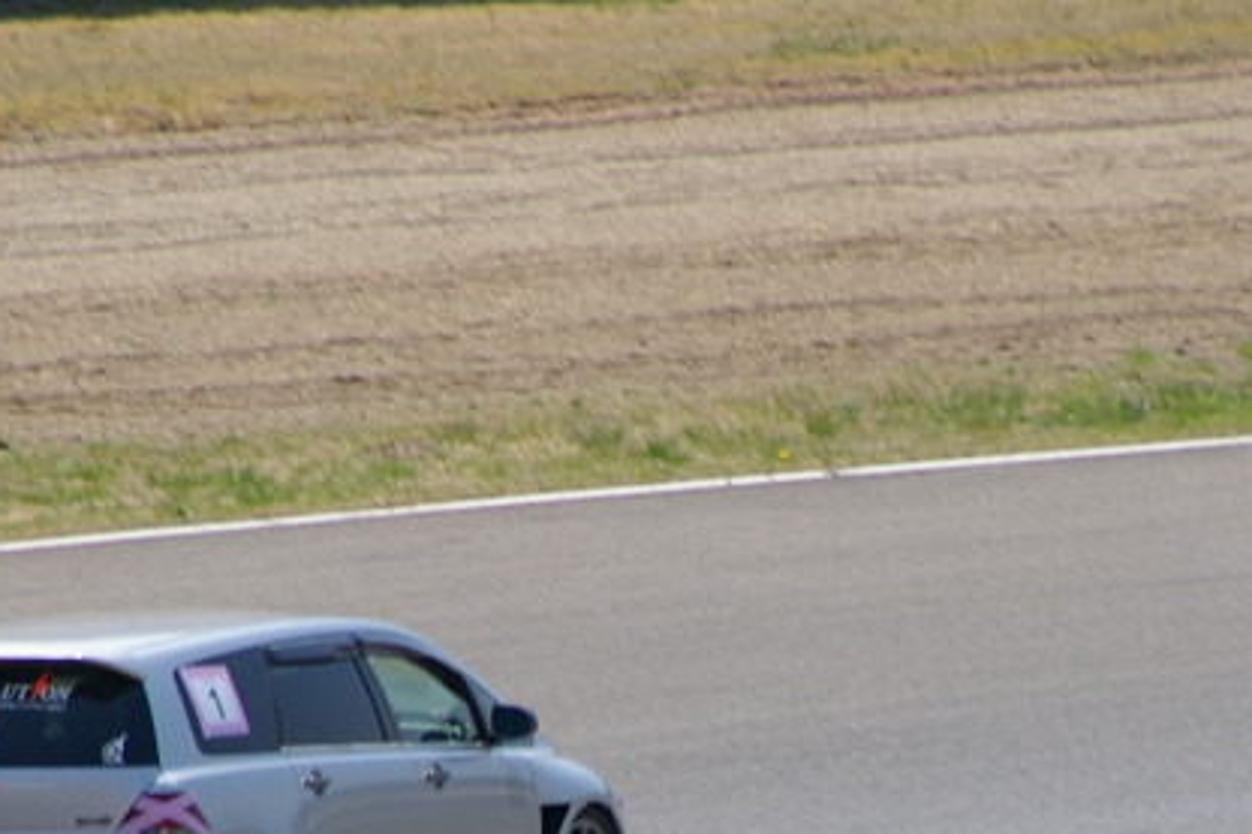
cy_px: 858
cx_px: 683
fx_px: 32086
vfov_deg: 1.5
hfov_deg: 2.2
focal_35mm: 923
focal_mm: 250
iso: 200
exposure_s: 1/500
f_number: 8
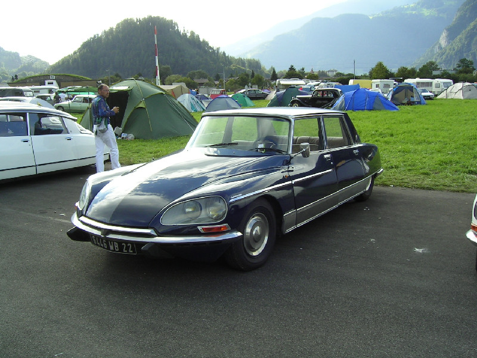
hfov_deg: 51.4
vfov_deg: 39.7
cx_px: 238
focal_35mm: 36
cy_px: 179
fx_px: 496
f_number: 4.8
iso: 50
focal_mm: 5.6
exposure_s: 1/132
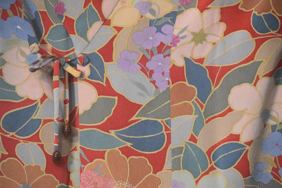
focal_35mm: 315
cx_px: 141
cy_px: 94
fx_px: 2468
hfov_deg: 6.5
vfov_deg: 4.4
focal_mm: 210
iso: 2800
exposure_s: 1/125
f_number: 6.3
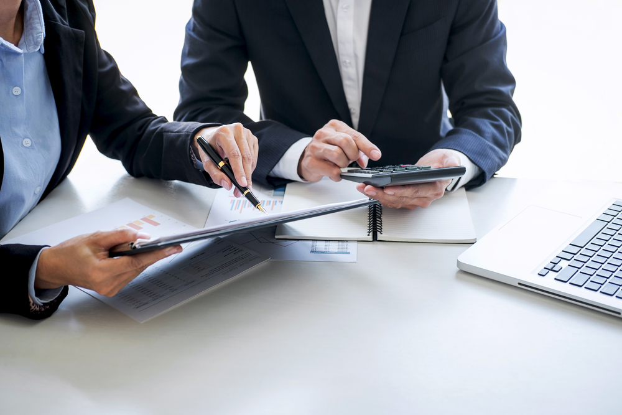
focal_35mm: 53
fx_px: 916
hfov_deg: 37.5
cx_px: 311
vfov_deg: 25.5
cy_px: 208
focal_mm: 35
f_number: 2.8
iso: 200
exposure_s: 1/100
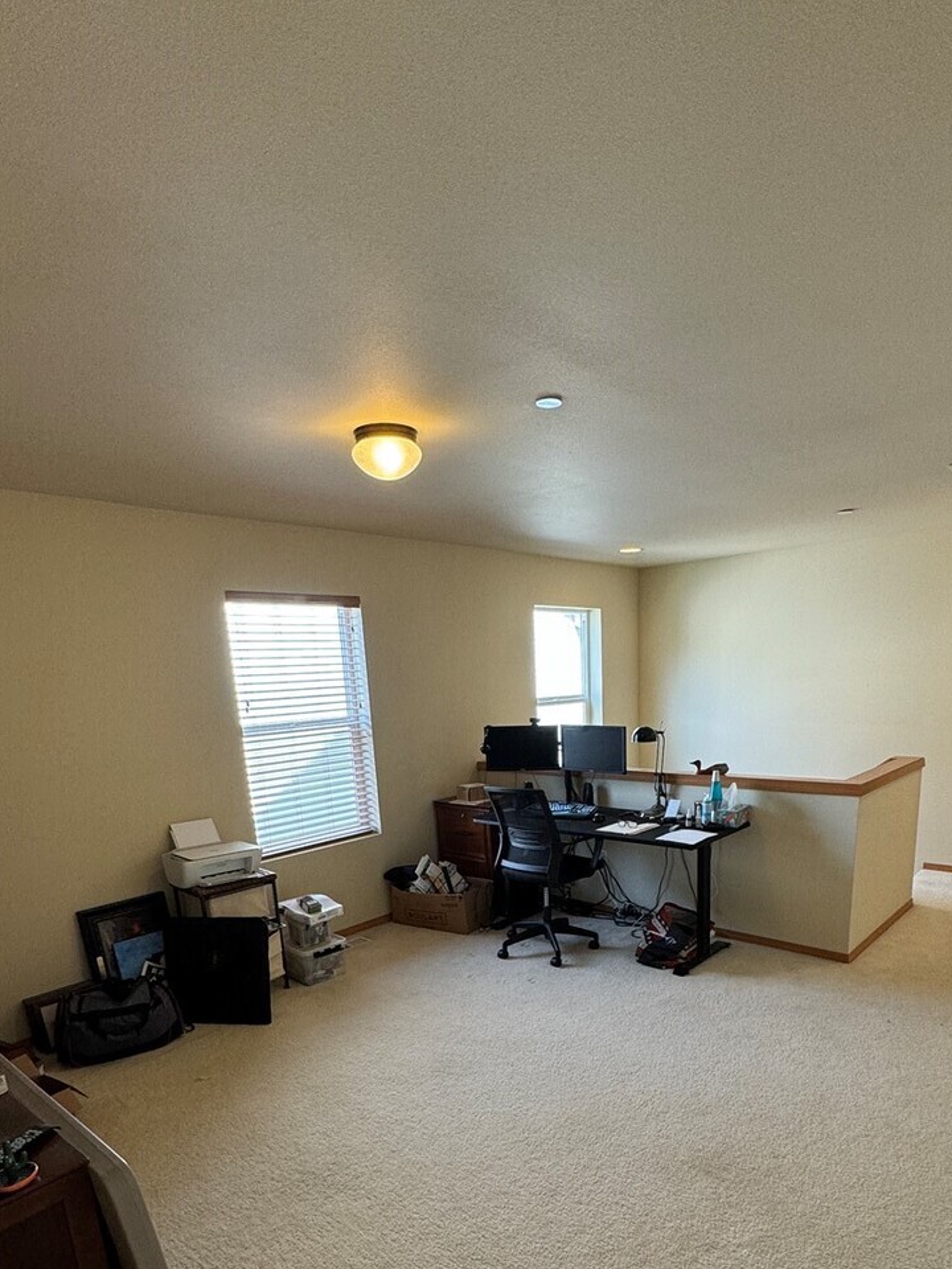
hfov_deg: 63.3
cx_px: 520
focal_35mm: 21
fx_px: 770
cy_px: 867
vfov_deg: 76.0
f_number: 2.2
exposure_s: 1/120
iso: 125
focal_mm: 2.22
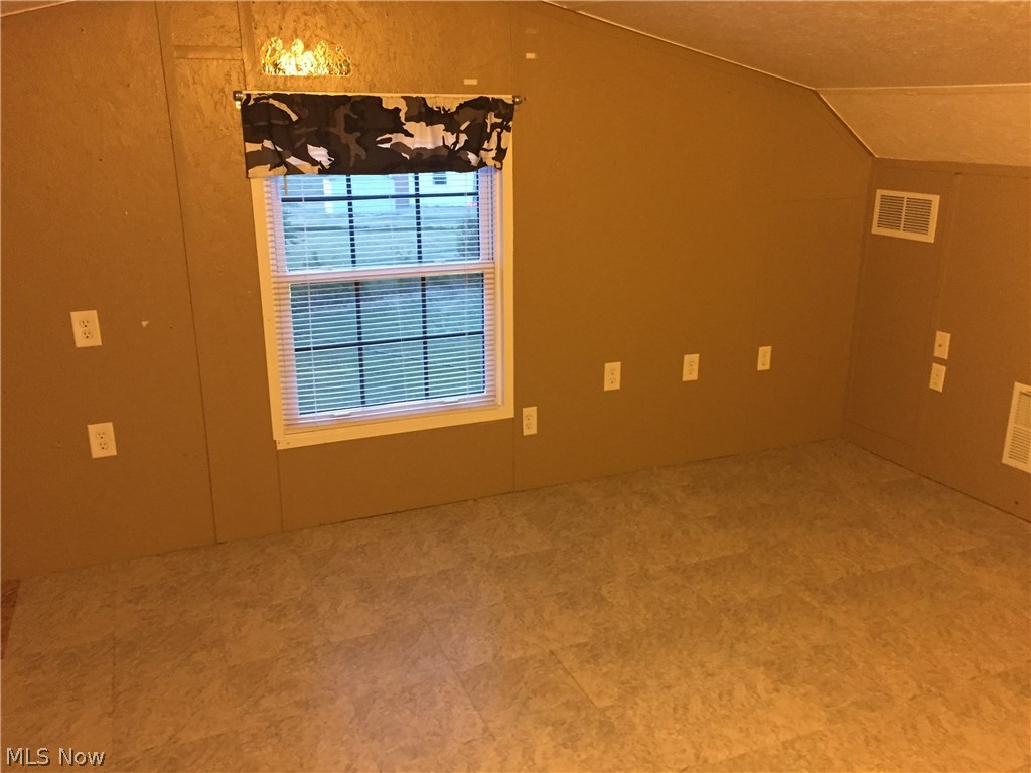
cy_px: 386
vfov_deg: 48.2
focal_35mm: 29
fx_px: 864
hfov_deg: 61.7
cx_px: 516
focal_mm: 4.15
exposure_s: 1/17
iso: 250
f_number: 2.2
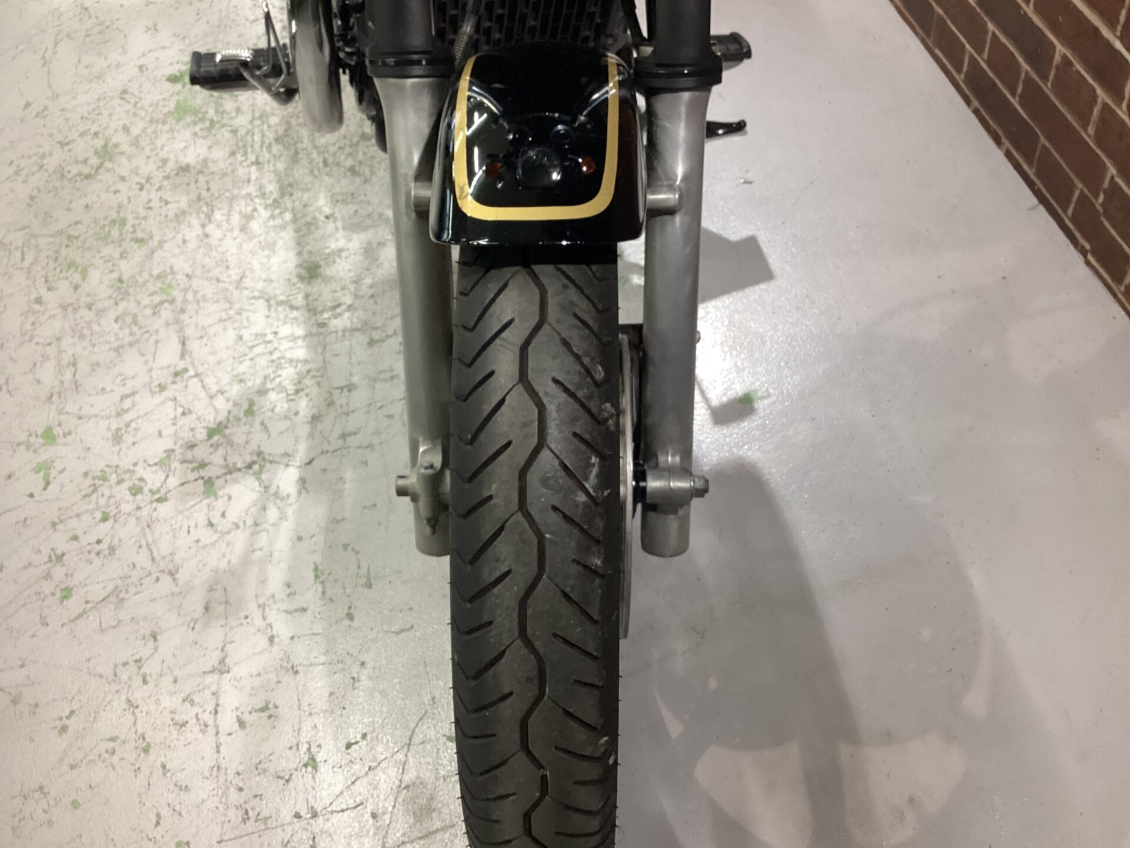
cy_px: 424
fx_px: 1012
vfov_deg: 45.4
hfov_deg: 58.4
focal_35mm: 31
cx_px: 565
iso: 160
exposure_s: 1/60
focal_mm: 3.3
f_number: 2.4
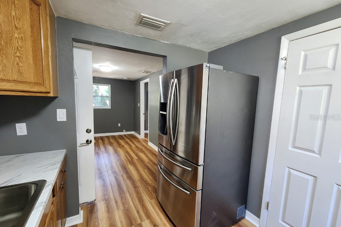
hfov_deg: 104.2
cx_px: 166
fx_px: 133
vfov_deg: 81.2
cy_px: 117
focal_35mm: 14
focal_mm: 2.2
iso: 320
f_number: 2.2
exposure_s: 1/40
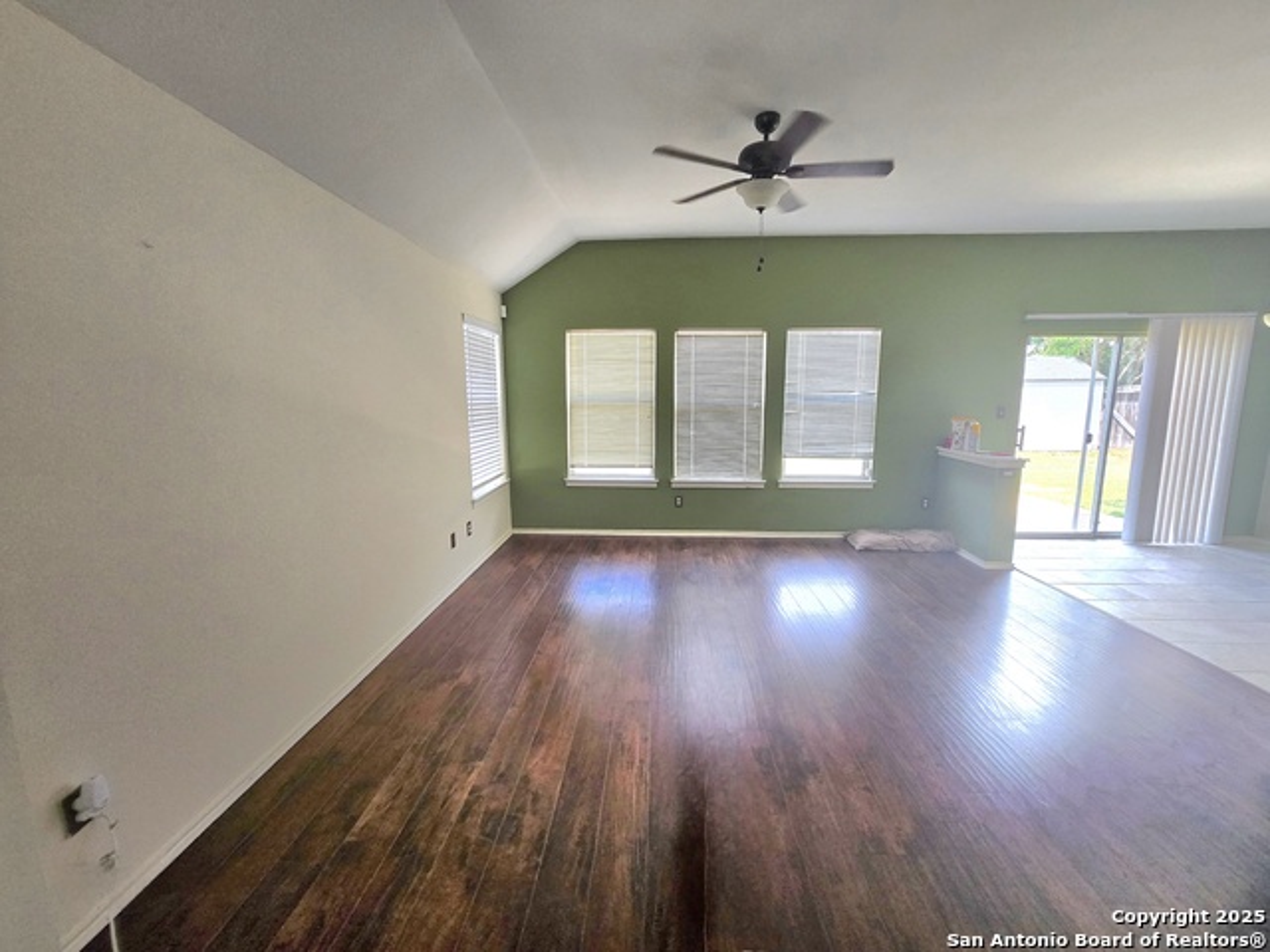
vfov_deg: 89.9
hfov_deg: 106.2
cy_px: 476
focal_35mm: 13
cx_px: 635
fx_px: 477
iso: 160
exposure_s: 1/101
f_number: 2.2
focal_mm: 1.7
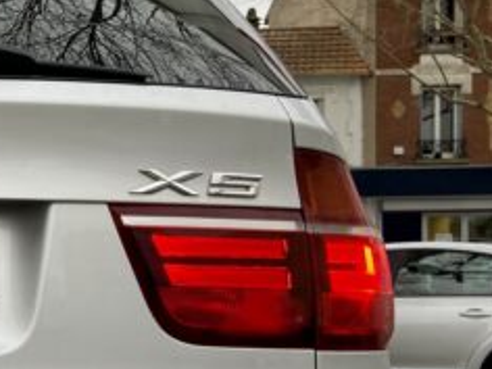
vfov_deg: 16.7
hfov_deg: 19.6
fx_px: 1251
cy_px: 284
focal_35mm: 88
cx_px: -231
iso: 32
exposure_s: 1/177
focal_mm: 4.25
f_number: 1.8
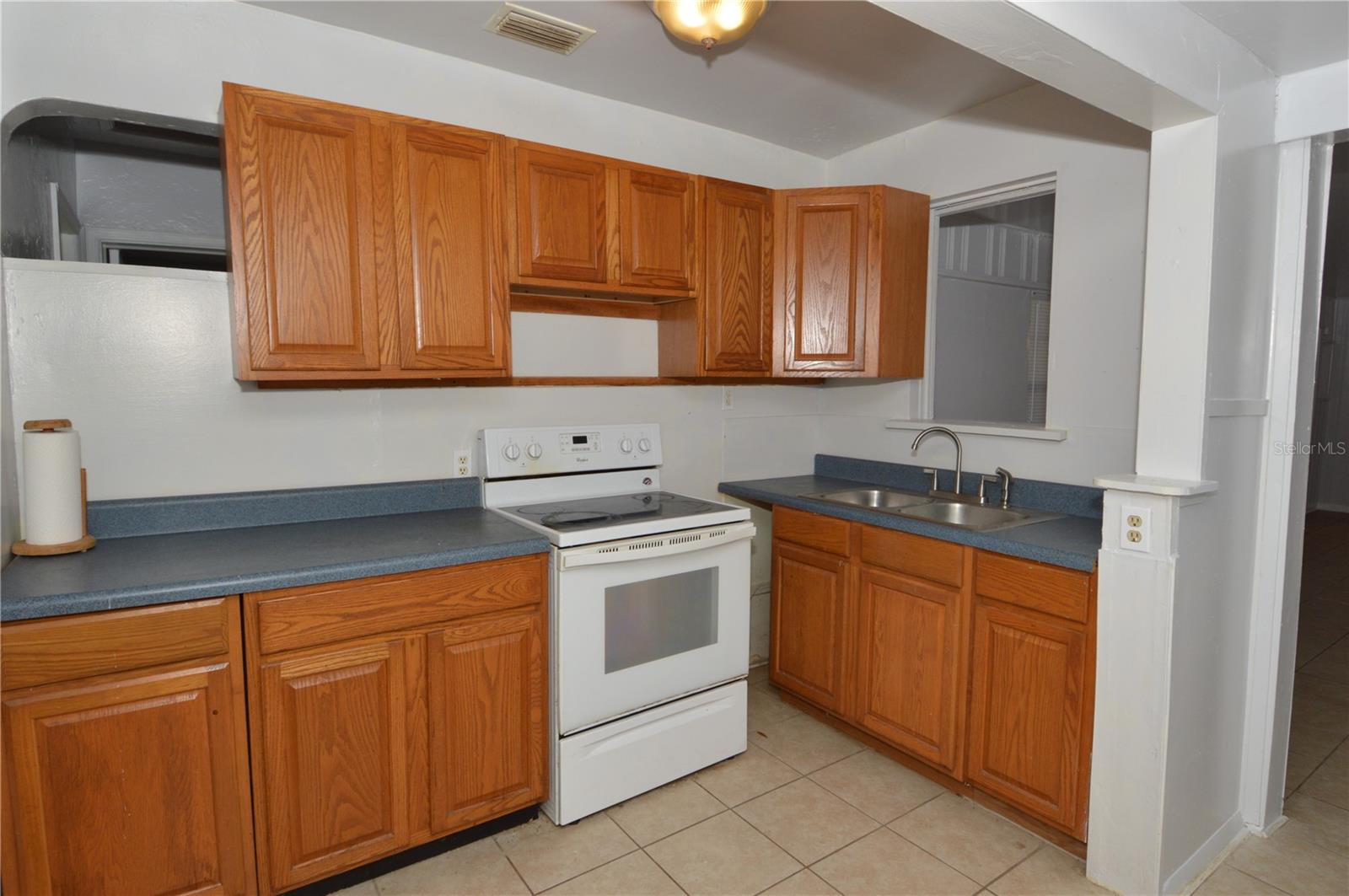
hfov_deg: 90.1
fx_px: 674
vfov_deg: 67.3
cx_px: 674
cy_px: 448
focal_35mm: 18
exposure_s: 1/60
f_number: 8
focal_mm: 12
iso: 400
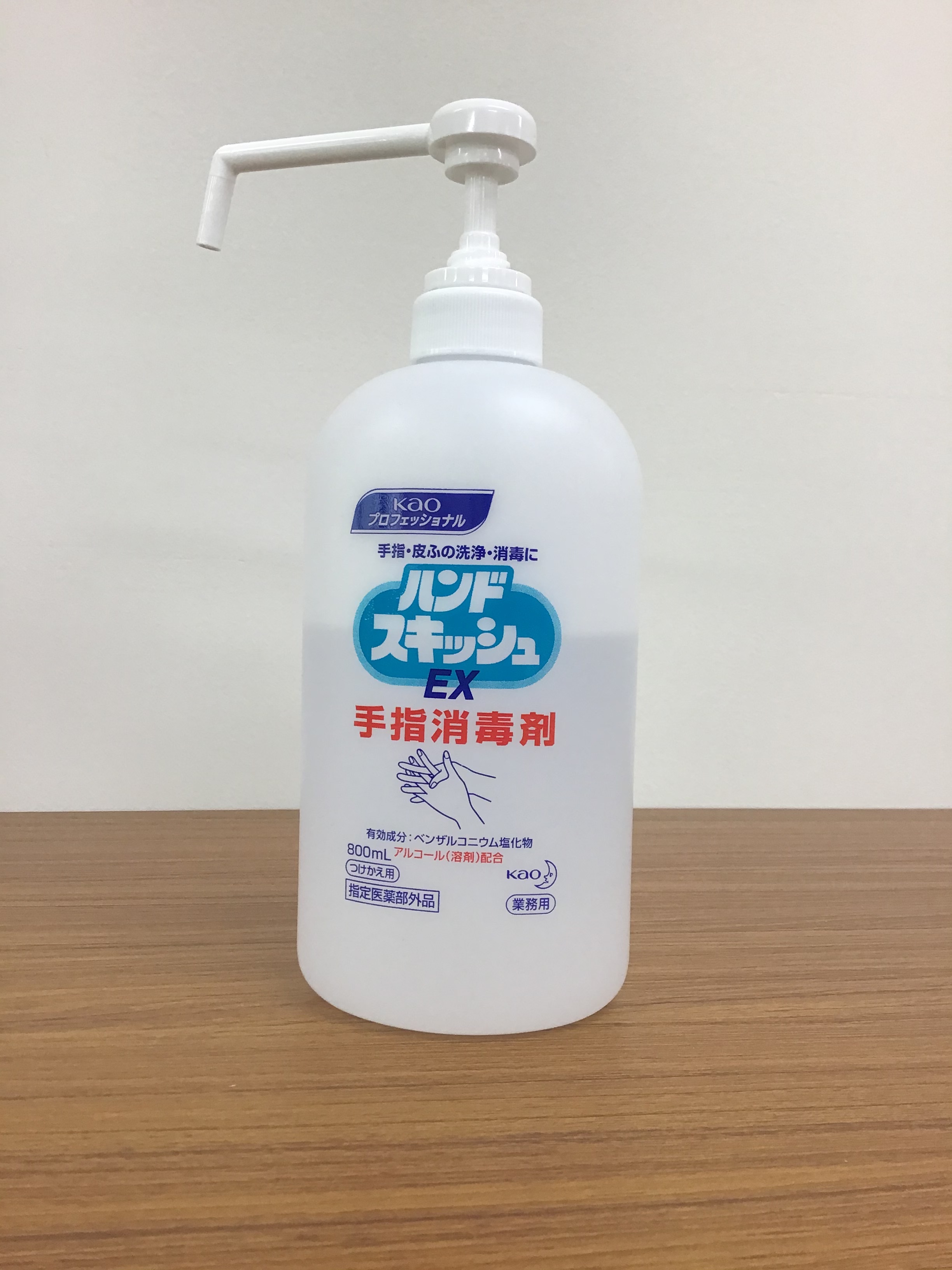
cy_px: 635
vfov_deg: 58.4
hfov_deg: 45.4
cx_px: 476
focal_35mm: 31
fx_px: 1137
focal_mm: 3.3
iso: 25
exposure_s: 1/33
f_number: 2.4
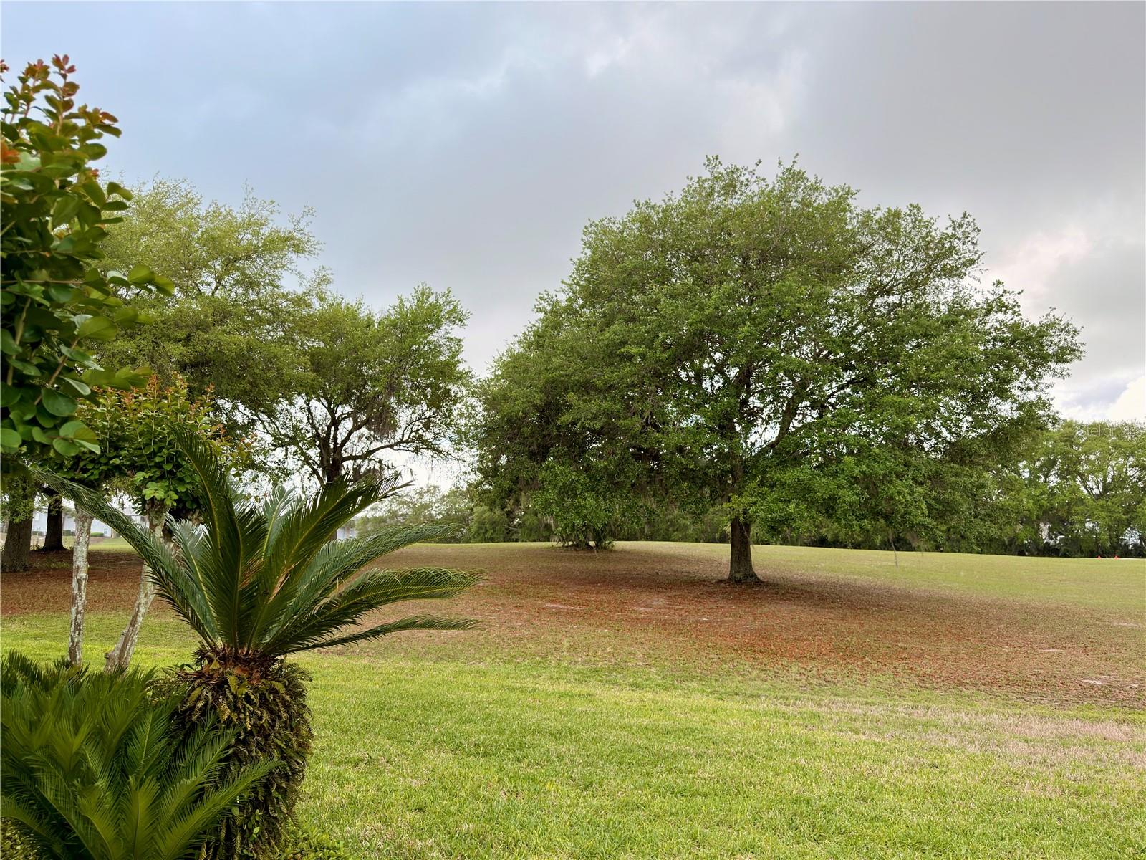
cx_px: 573
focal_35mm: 24
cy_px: 430
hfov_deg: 71.6
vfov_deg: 56.8
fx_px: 795
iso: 100
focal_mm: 6.76
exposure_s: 1/2000
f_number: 1.78
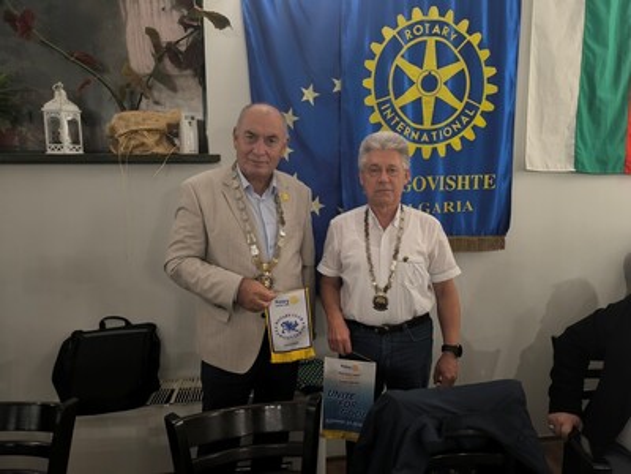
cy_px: 237
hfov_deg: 73.9
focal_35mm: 23
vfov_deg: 58.9
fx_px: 419
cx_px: 316
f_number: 1.65
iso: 1600
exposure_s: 1/20
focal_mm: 6.14
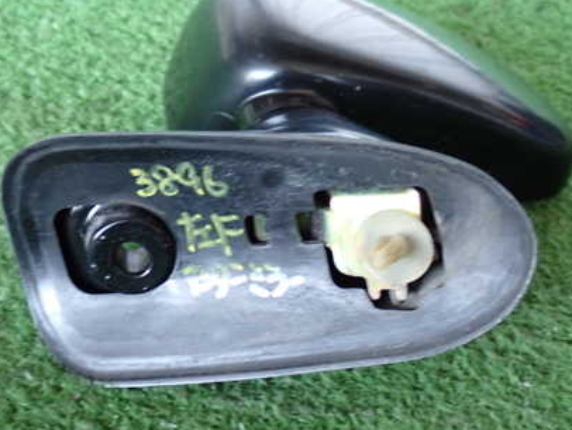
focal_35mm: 65
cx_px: 261
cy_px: 188
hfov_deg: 29.8
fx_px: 1075
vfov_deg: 22.6
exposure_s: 1/40
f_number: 2.9
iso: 800
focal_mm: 7.84
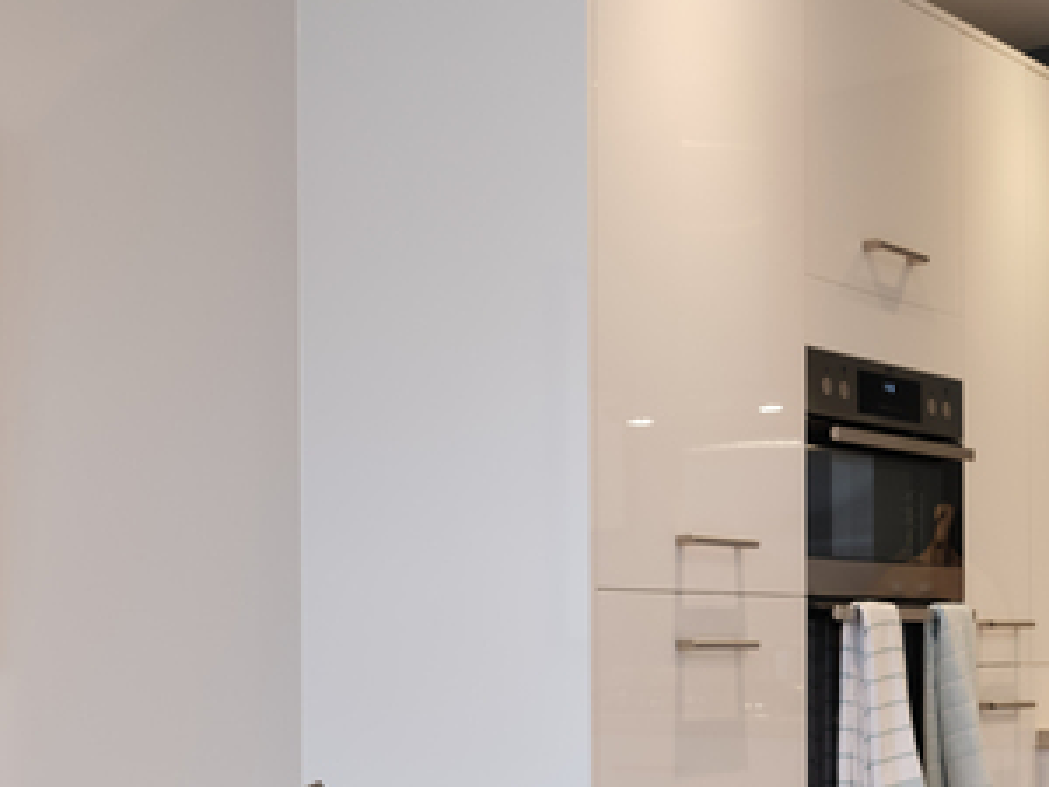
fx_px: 1818
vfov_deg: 24.1
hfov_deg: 32.1
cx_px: 441
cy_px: 616
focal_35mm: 60
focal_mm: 23
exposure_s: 1/2.5
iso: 100
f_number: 9
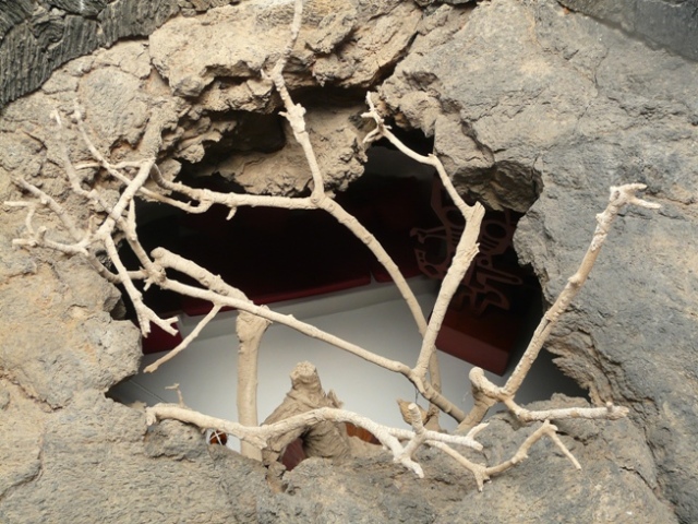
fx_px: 706
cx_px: 349
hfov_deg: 52.6
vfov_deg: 40.7
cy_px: 262
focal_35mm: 35
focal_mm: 5.8
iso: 100
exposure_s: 1/100
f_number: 3.2
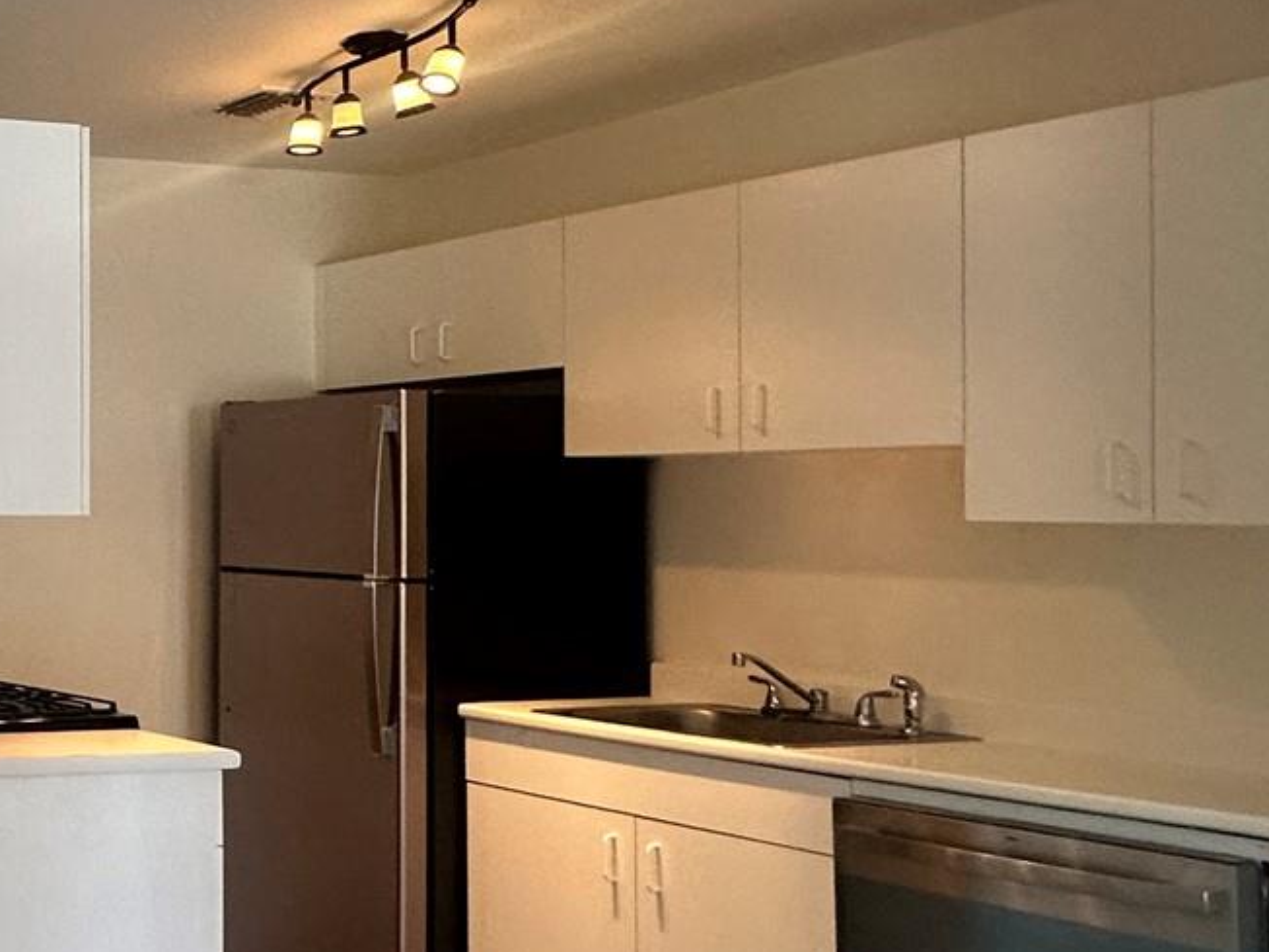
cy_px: 481
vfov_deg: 32.9
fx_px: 1613
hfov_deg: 31.5
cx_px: -436
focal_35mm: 44
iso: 160
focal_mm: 2.22
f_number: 2.2
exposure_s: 1/120
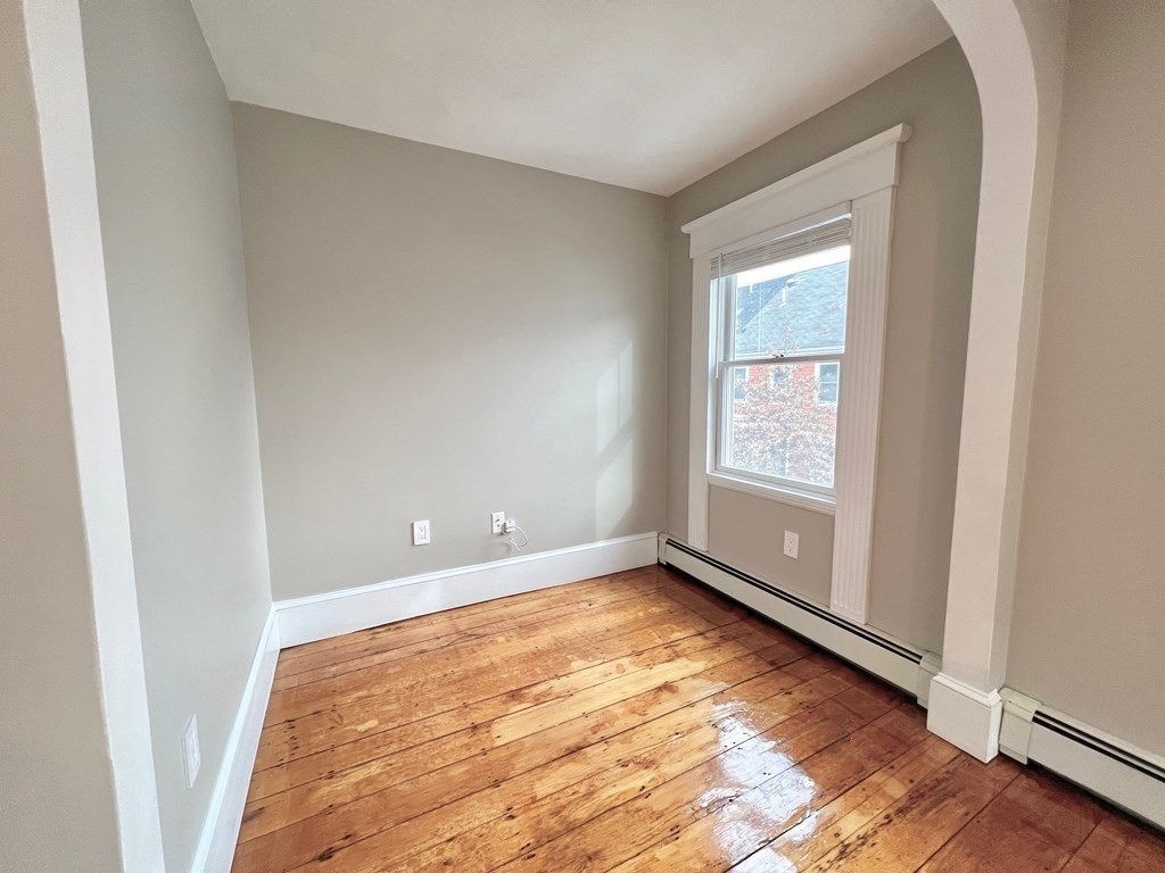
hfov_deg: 106.2
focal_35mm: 13
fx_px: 438
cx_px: 582
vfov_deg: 89.9
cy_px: 436
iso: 125
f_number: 1.8
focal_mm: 1.57
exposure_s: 1/120
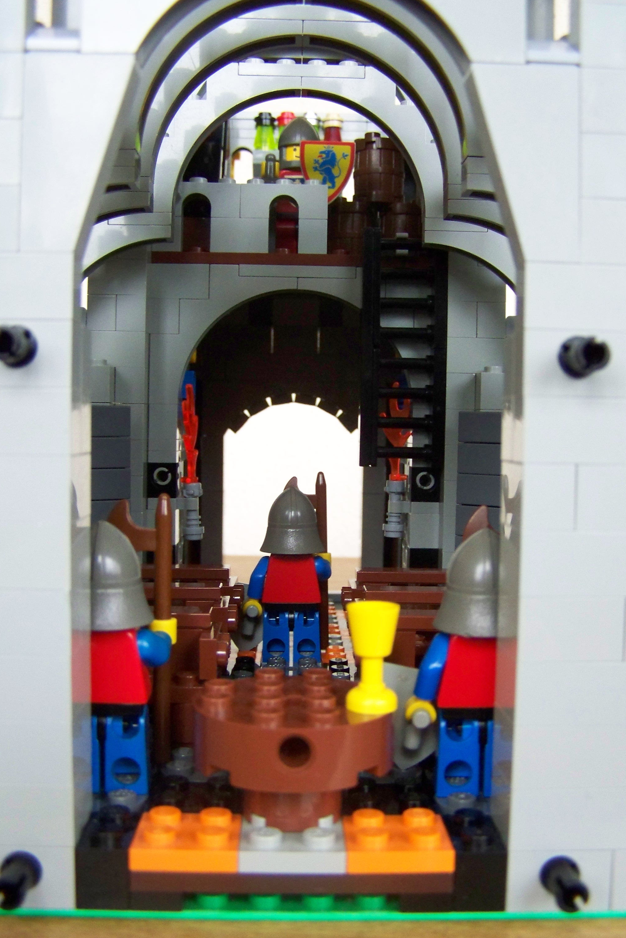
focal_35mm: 40
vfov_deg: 48.5
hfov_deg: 33.4
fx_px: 1043
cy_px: 464
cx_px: 323
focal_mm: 6.3
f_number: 2.8
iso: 200
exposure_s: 1/60
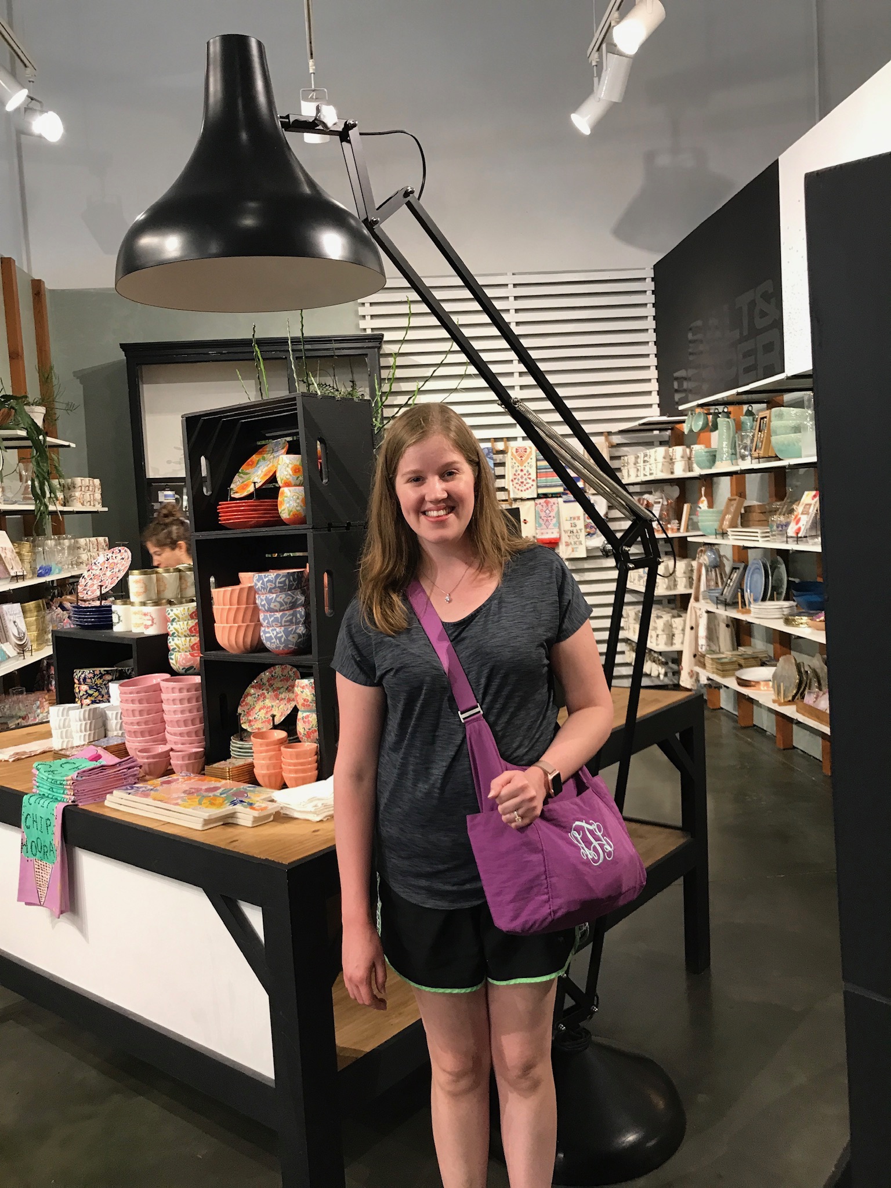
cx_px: 446
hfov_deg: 49.7
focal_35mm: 28
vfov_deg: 63.4
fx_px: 961
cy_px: 594
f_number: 1.8
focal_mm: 3.99
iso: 40
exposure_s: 1/17
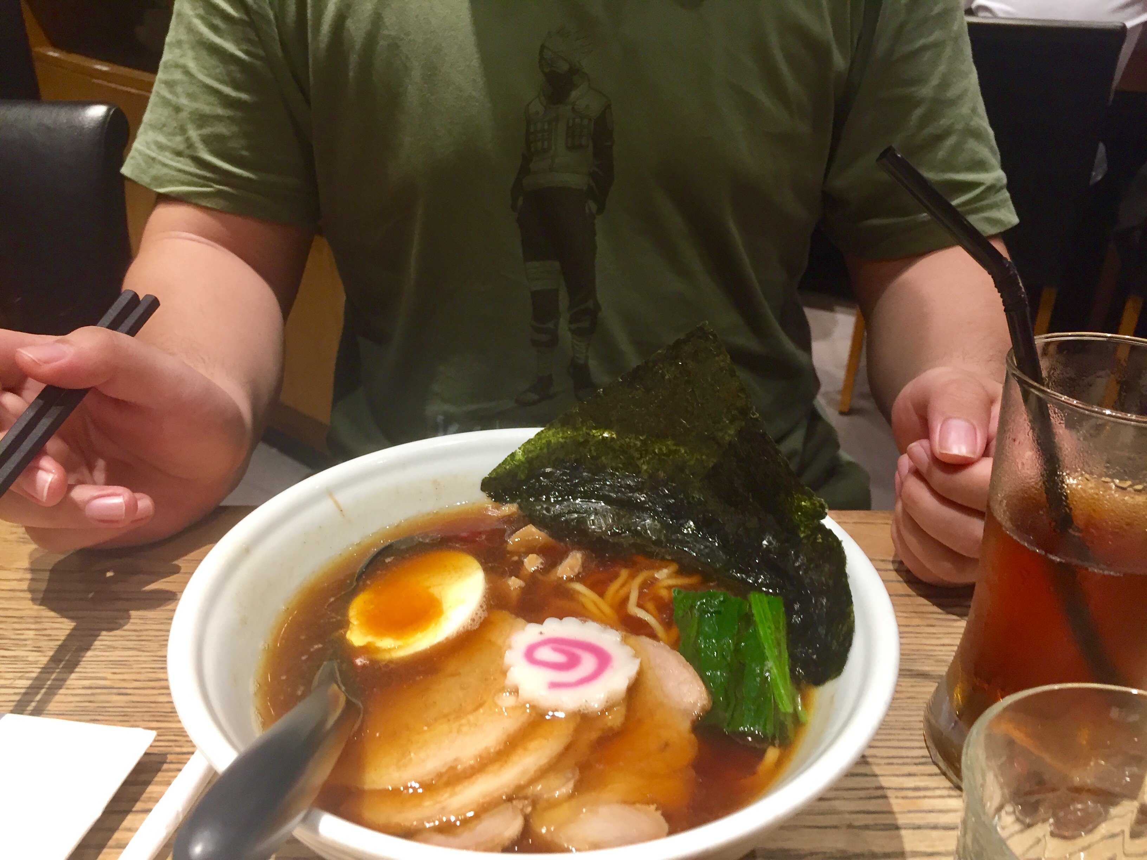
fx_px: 961
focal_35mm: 29
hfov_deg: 61.7
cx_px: 574
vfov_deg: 48.2
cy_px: 430
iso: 125
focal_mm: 4.15
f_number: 2.2
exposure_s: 1/33
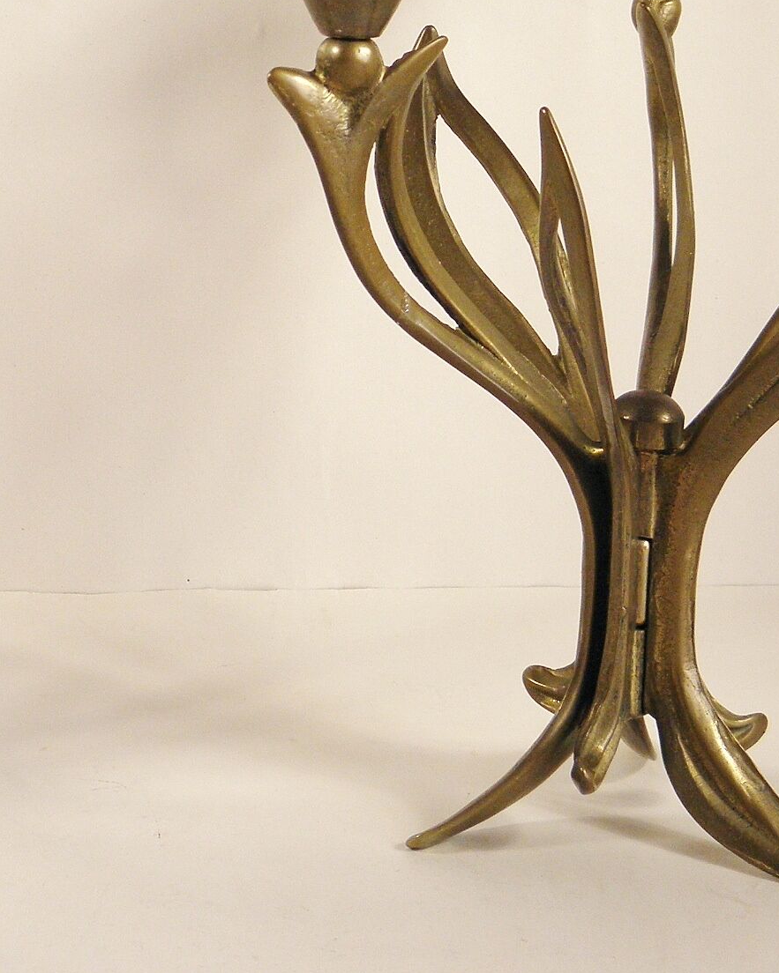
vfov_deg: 22.0
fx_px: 2479
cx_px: 84
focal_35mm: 86
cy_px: 229
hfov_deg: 17.6
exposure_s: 1/125
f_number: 3.7
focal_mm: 6.8
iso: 100
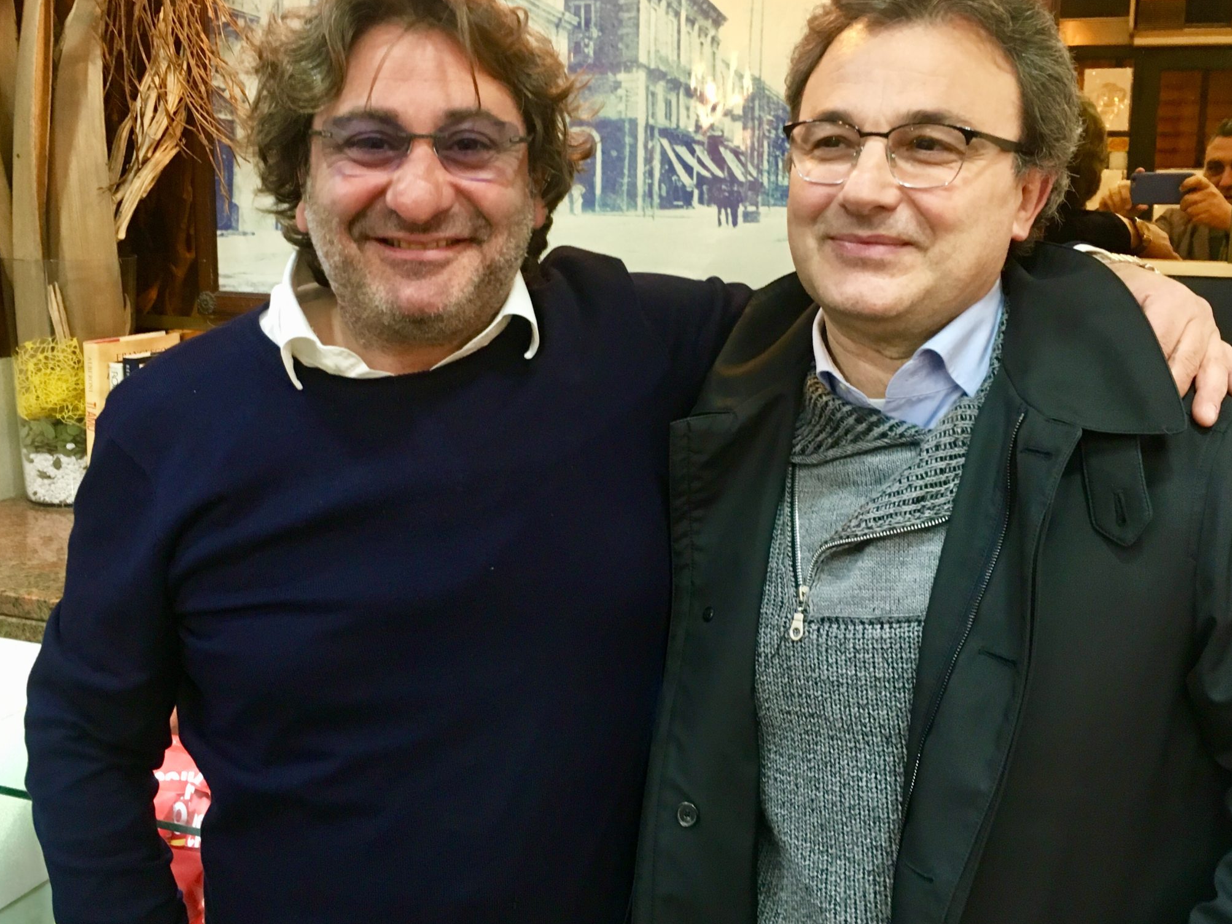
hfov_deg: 50.1
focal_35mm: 37
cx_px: 614
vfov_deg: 38.6
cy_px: 390
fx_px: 1317
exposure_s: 1/33
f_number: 2.2
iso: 160
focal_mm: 4.15
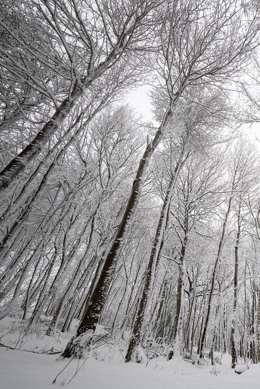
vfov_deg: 78.6
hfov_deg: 50.0
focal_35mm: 22
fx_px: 238
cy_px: 187
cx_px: 240
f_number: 5.6
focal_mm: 14
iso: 100
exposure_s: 1/50
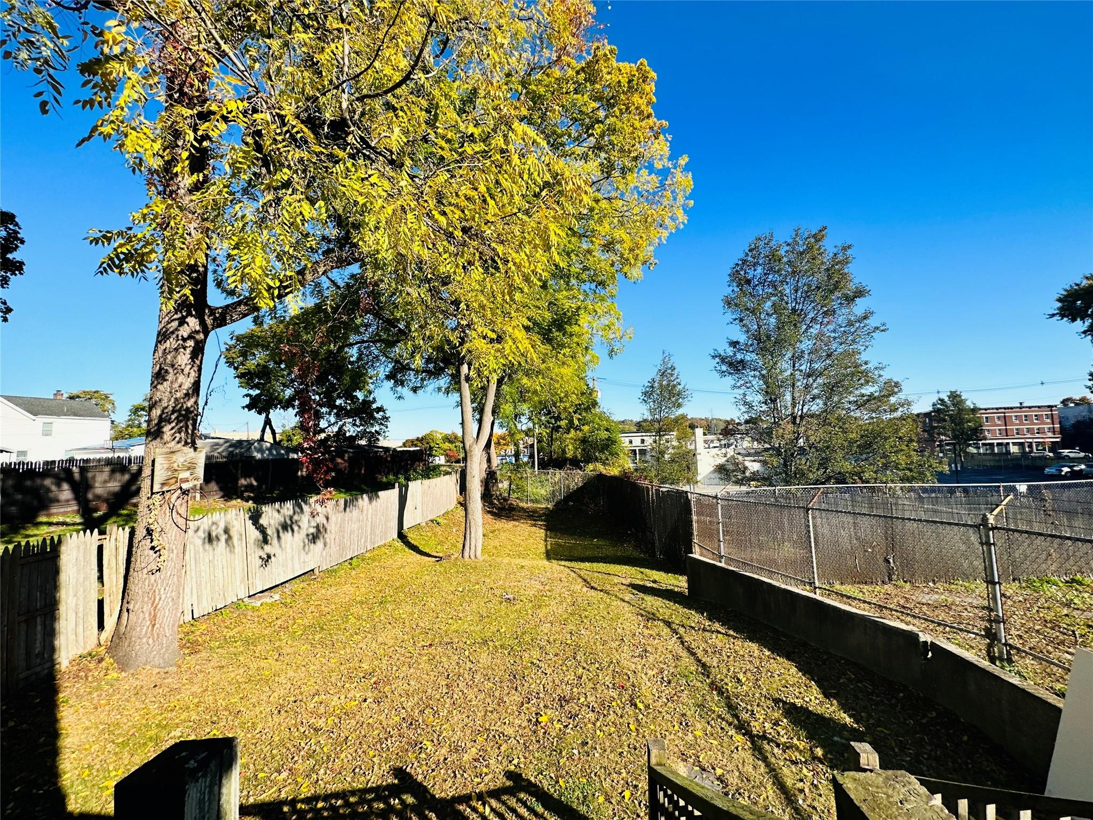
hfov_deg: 102.1
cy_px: 410
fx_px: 442
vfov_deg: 85.7
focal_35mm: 14
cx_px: 546
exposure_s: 1/1195
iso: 50
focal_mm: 2.22
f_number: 2.2
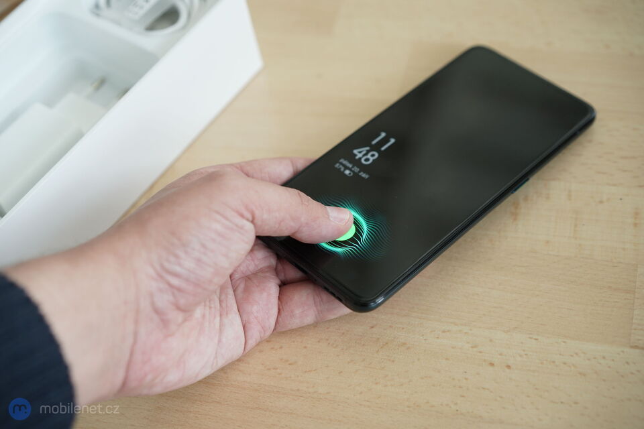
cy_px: 214
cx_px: 322
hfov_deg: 36.2
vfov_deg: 24.6
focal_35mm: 55
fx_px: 984
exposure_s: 1/320
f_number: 3.5
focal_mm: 55
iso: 1250
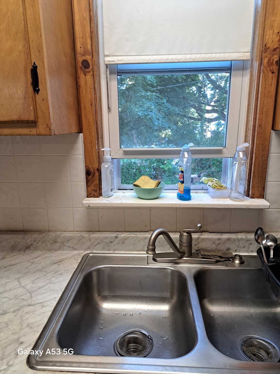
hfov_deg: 56.8
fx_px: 259
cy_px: 187
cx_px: 140
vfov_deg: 71.6
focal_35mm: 24
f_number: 1.8
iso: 160
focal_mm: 5.23
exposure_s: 1/60
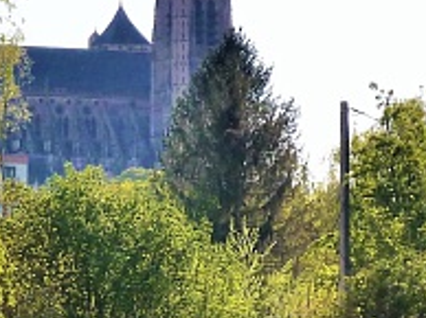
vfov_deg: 5.7
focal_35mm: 260
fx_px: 3196
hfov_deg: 7.6
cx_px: 99
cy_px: 292
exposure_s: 1/500
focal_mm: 10.3
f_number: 5
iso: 125
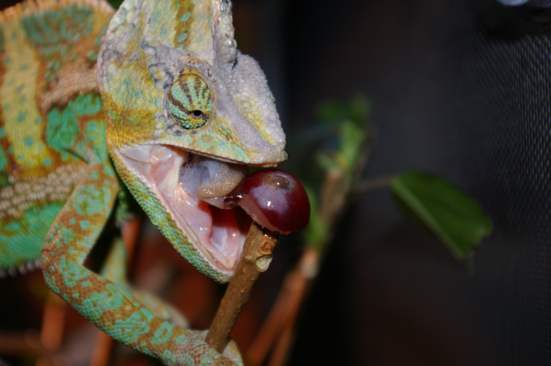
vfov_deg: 23.7
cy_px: 183
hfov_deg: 35.1
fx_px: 872
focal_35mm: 57
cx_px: 276
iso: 200
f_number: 4.5
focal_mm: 38
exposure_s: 1/60
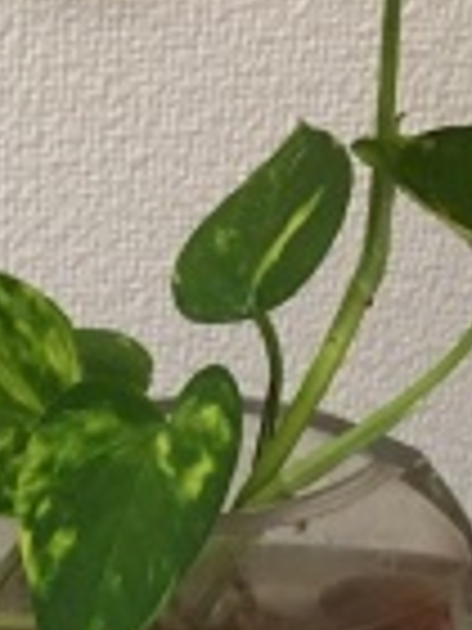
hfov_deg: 11.5
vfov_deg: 13.9
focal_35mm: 124
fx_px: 2254
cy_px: 1174
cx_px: -198
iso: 200
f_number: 2.2
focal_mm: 4.15
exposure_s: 1/24
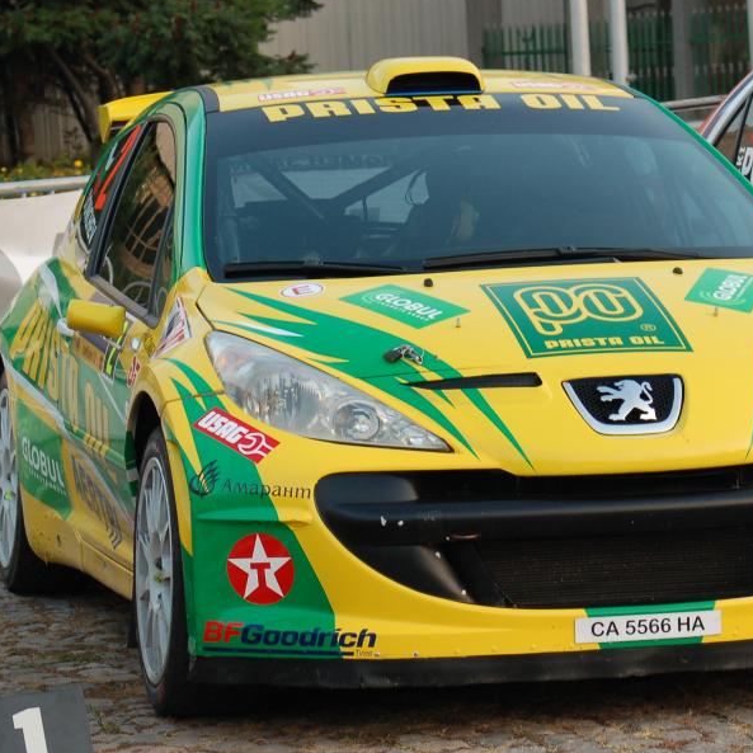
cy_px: 404
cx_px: 542
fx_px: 4331
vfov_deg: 9.9
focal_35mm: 176
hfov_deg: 9.9
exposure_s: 1/40
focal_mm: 80
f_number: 7.1
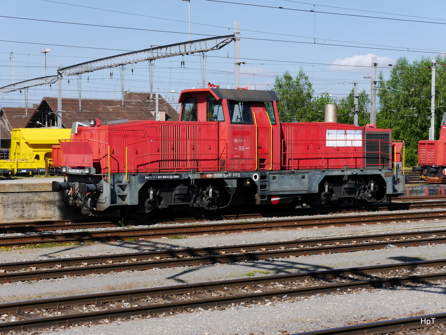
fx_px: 1082
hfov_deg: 23.3
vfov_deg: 17.6
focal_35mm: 84
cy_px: 168
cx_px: 223
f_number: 9
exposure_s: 1/320
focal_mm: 42
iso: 160
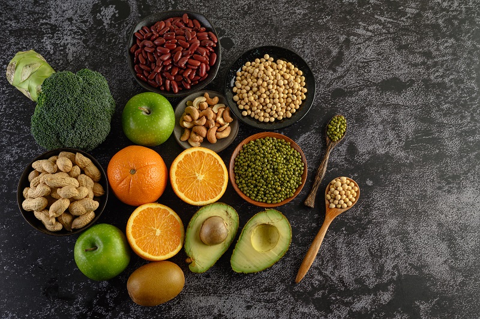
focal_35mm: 60
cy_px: 160
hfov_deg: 33.4
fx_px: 799
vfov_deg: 22.6
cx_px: 240
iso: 100
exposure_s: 1/125
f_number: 8
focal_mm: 60
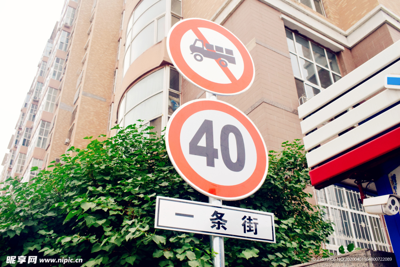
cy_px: 134
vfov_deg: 40.0
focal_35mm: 33
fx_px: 367
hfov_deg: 57.2
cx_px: 200
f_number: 8
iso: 1100
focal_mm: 22
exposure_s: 1/60
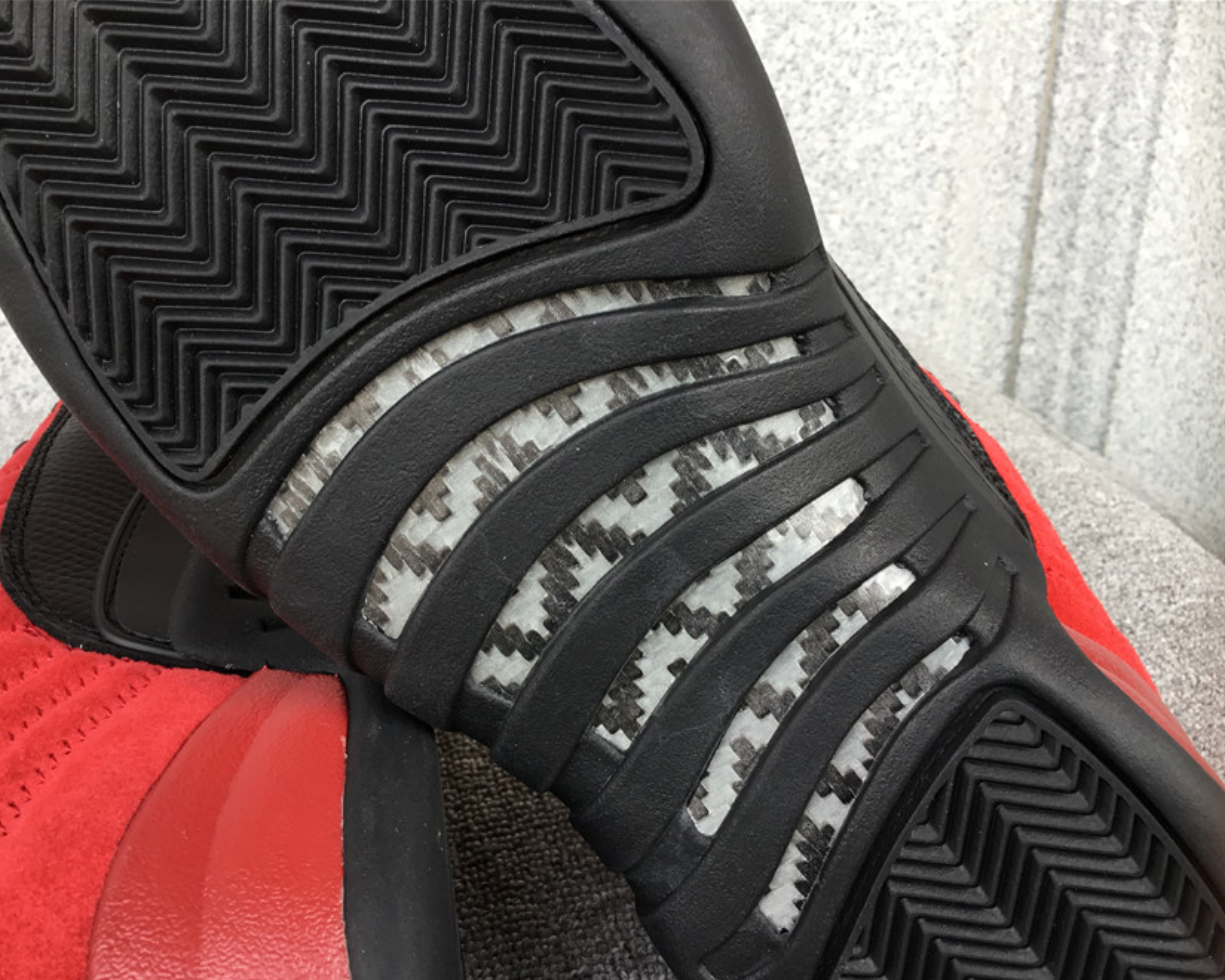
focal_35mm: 33
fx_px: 1196
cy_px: 500
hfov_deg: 54.2
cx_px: 604
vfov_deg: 44.5
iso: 25
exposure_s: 1/103
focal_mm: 3.3
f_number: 2.4
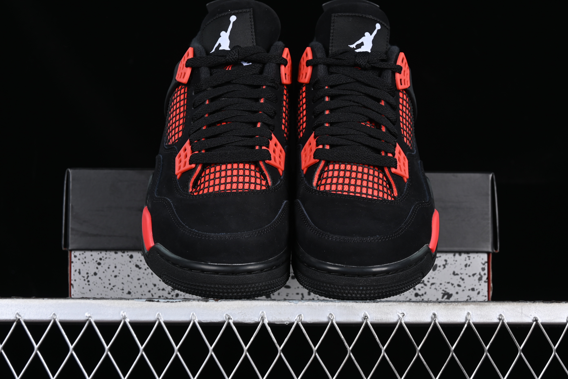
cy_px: 190
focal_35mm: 75
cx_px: 284
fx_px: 1183
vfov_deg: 18.2
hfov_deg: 27.0
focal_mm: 50
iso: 160
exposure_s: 1/60
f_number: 6.3
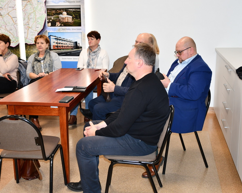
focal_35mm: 46
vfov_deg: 32.7
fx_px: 329
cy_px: 95
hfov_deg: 40.3
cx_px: 110
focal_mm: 27
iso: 560
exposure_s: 1/60
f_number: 4
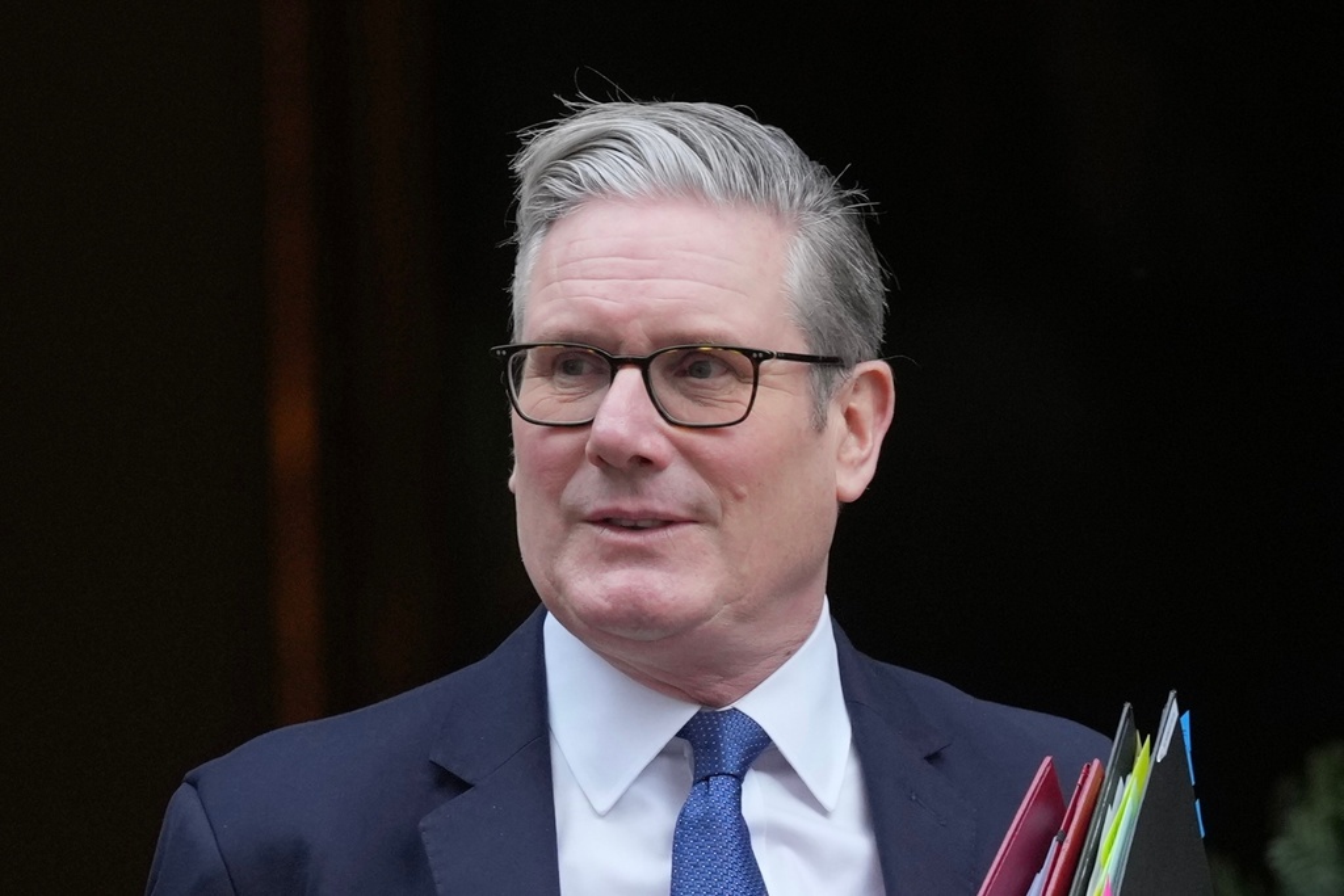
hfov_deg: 10.3
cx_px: 672
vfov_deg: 6.9
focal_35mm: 200
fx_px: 7467
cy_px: 448
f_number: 2.8
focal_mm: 200
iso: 1000
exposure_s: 1/800
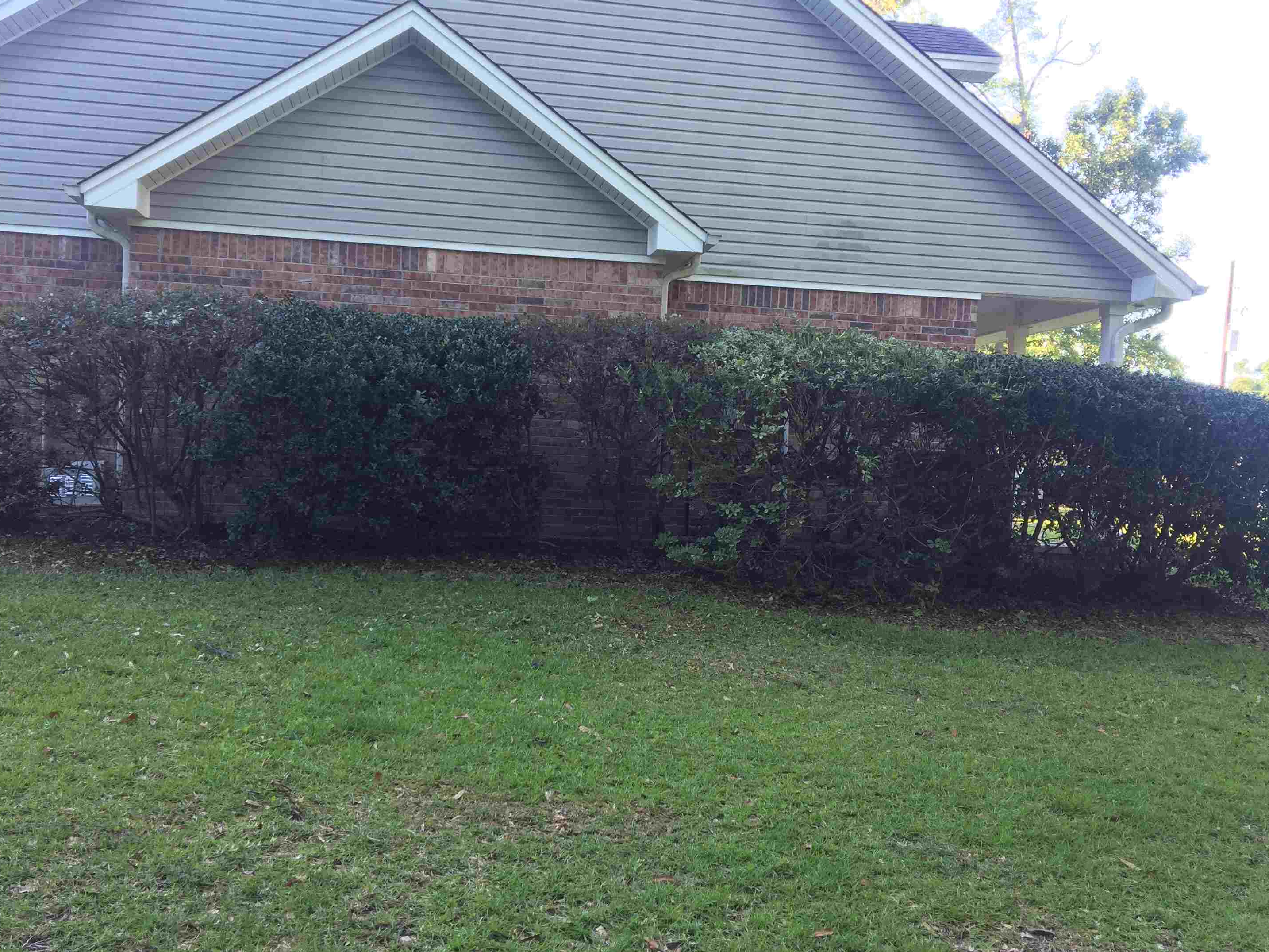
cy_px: 507
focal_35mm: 33
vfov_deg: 42.9
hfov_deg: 55.3
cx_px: 610
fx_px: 1210
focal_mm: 4.15
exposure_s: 1/60
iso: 32
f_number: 2.2
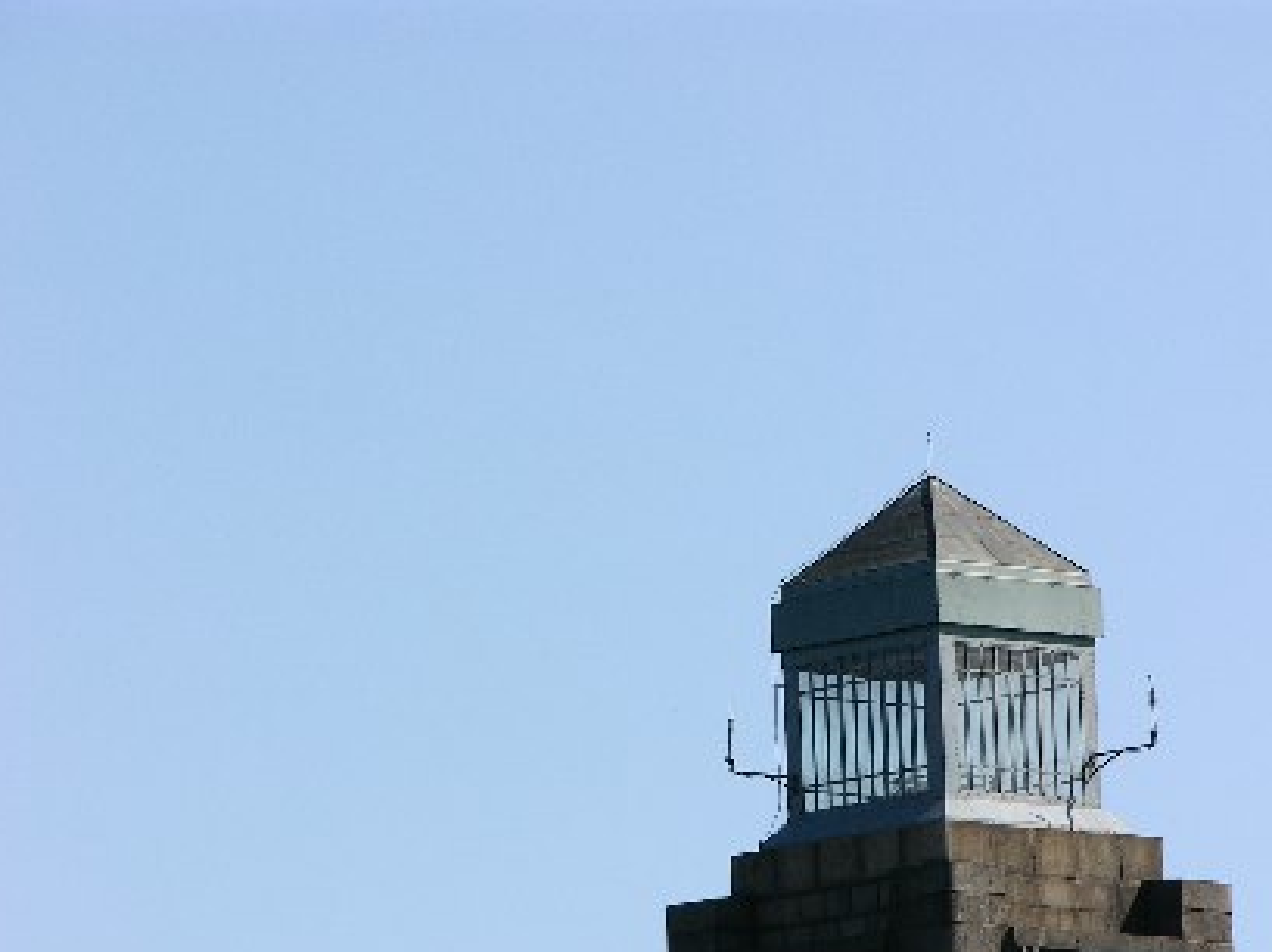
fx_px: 14759
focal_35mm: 402
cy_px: 675
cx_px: 844
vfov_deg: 3.7
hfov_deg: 4.9
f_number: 6.6
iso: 50
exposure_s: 1/210
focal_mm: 71.2
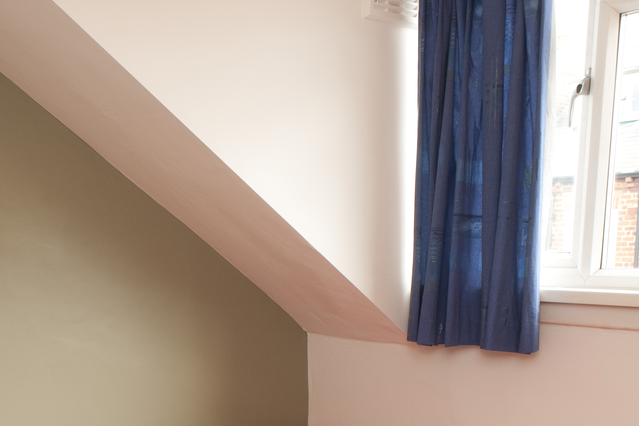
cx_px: 166
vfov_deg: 26.2
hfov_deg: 40.1
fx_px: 852
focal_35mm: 48
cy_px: 451
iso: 200
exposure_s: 1/60
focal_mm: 20
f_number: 5
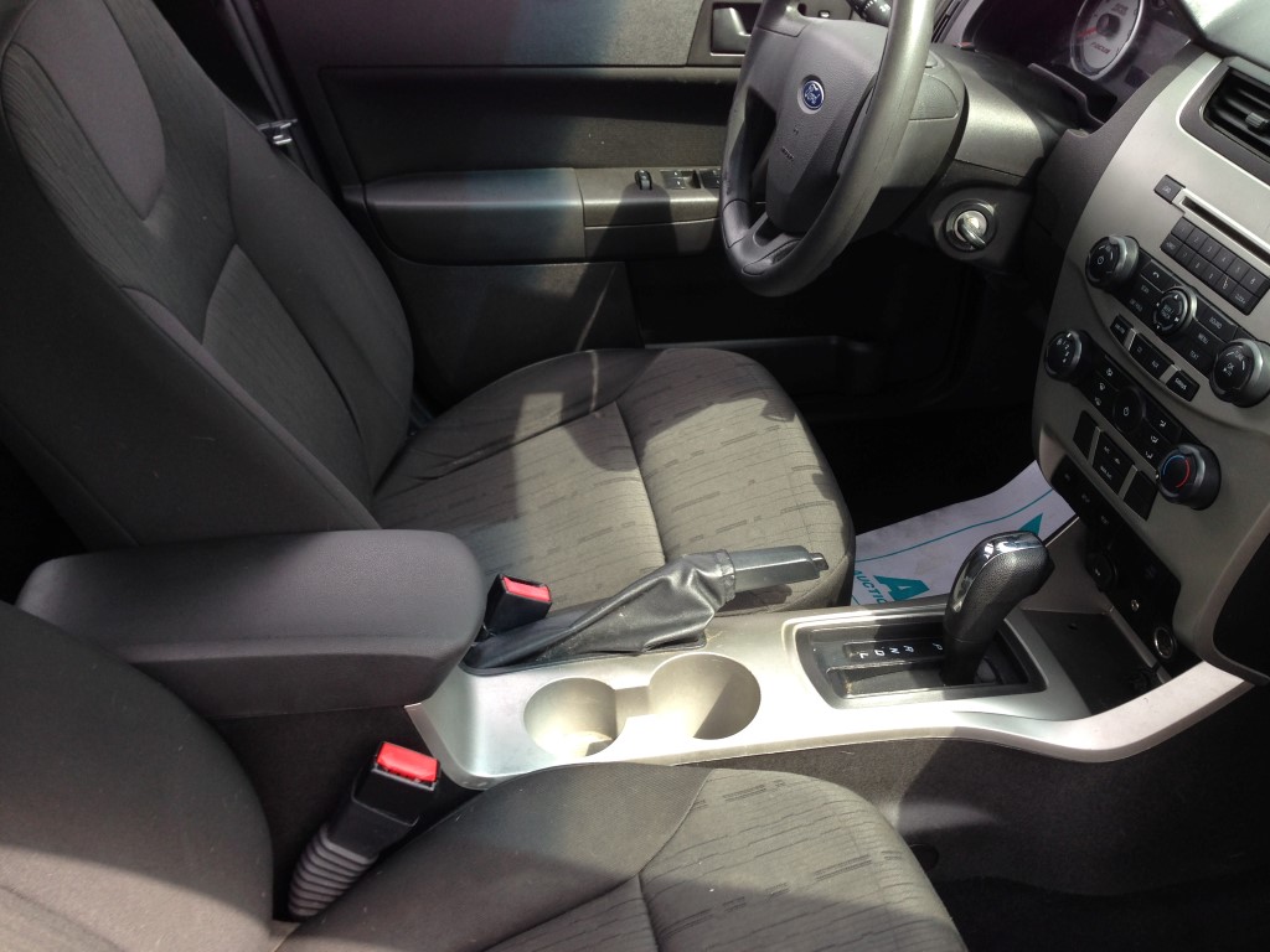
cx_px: 635
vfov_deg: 42.9
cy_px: 476
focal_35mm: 33
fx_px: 1211
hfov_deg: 55.4
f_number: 2.4
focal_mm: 4.12
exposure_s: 1/151
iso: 50
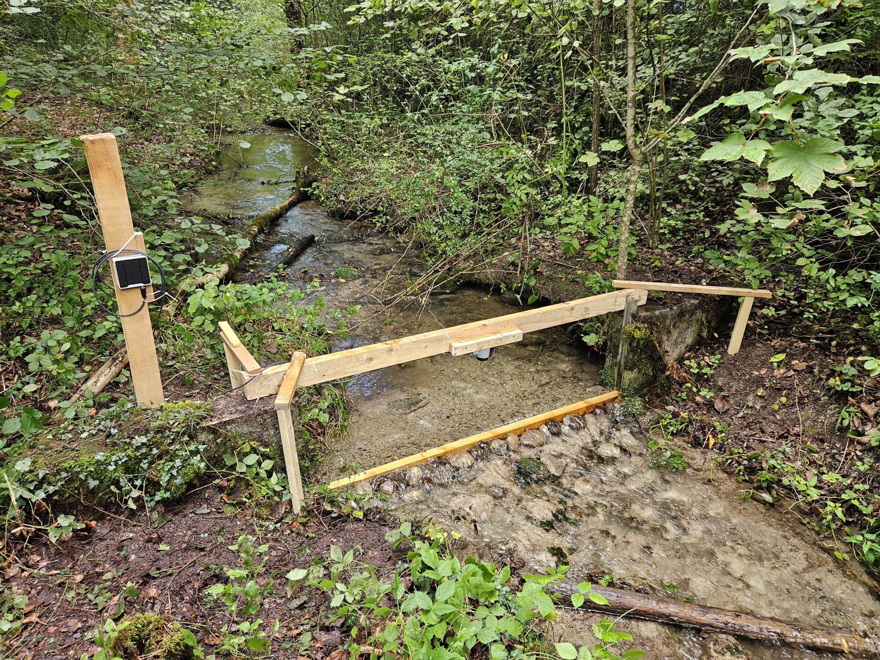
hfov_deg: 73.9
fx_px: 585
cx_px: 440
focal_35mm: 23
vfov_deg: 58.9
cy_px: 330
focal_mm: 5.4
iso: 125
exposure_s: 1/100
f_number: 1.8
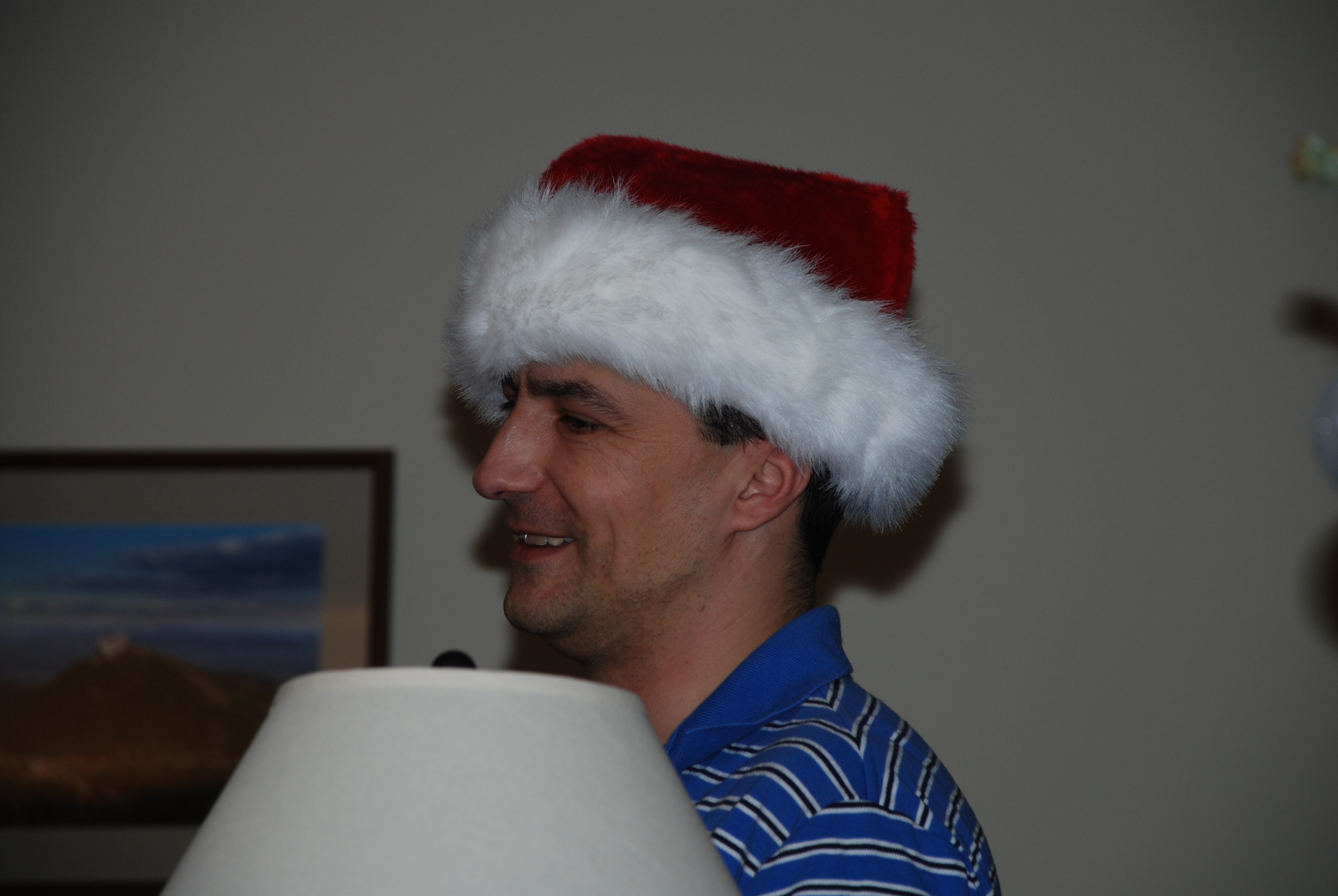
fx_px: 6698
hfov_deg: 11.4
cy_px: 448
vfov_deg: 7.7
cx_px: 669
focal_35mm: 180
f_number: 5.6
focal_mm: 120
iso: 200
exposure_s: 1/60
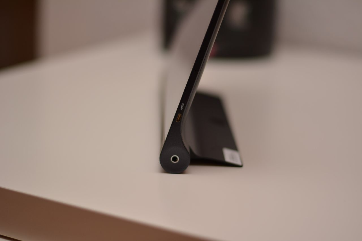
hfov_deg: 27.0
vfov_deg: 18.2
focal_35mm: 75
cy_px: 120
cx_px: 181
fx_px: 754
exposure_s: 1/60
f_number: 1.8
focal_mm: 50
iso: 100
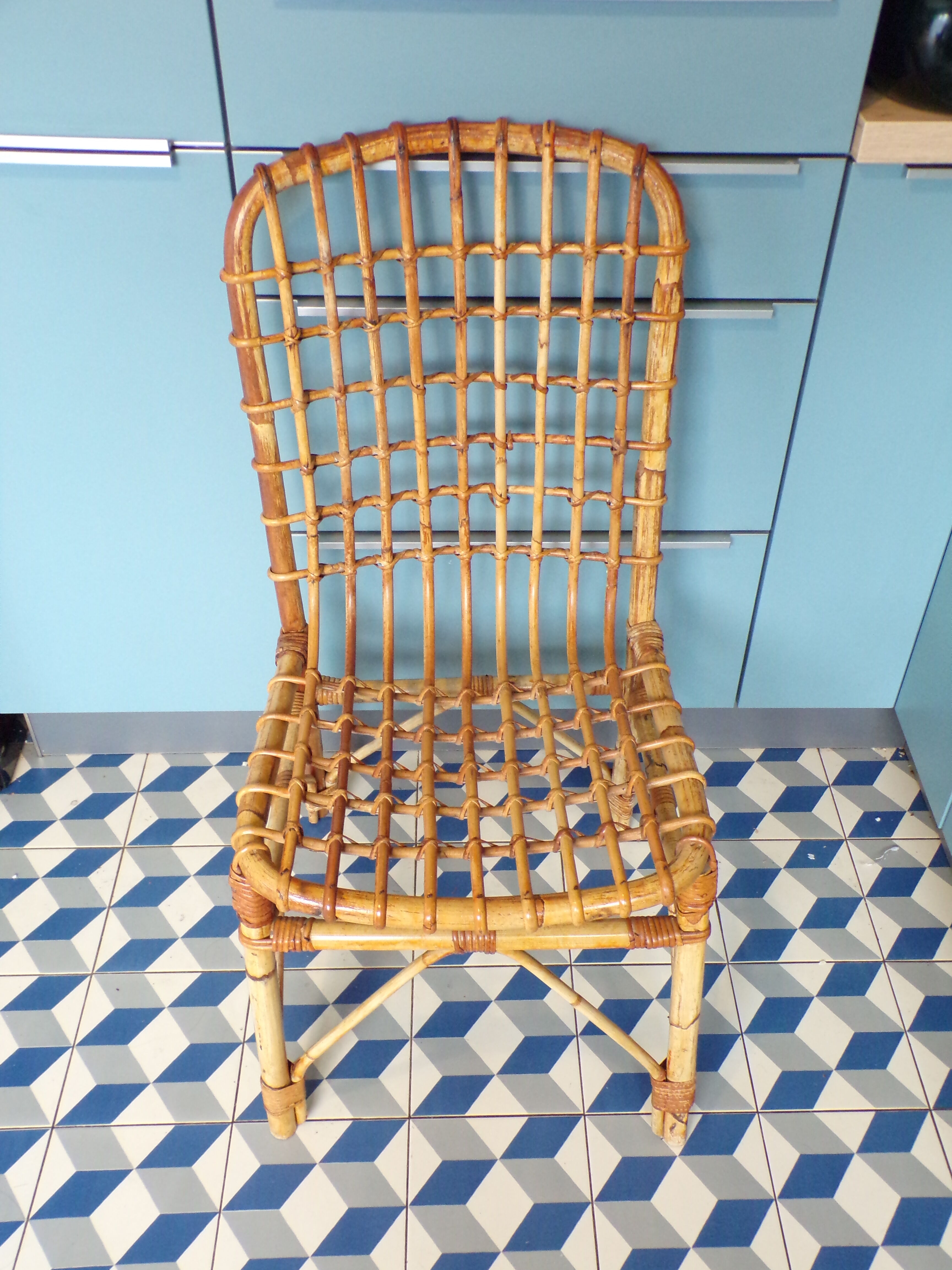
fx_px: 1173
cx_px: 476
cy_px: 635
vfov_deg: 56.8
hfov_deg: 44.2
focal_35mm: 32
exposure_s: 1/12
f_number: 3.2
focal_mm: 5.8
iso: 400
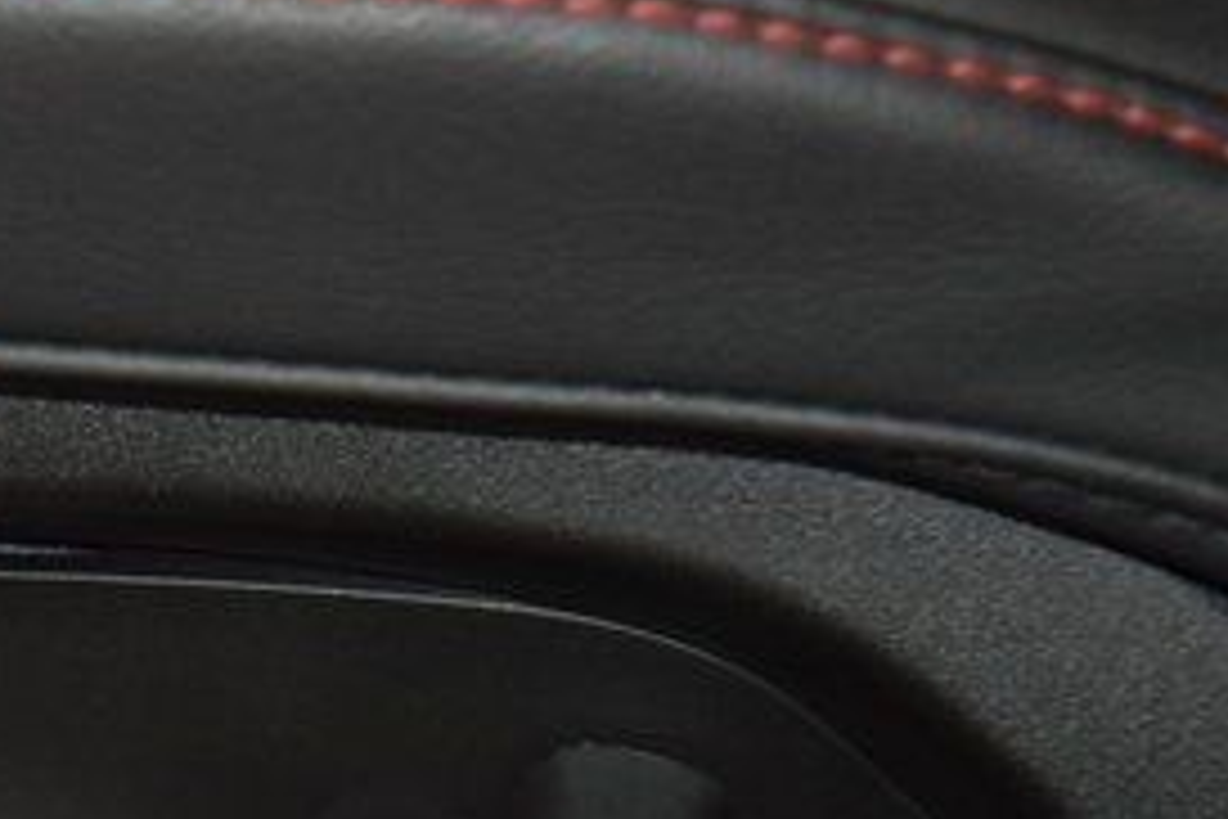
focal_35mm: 218
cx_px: -63
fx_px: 7436
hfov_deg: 9.4
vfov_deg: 6.3
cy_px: 893
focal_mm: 62
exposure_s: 1/40
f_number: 4.5
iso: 1800
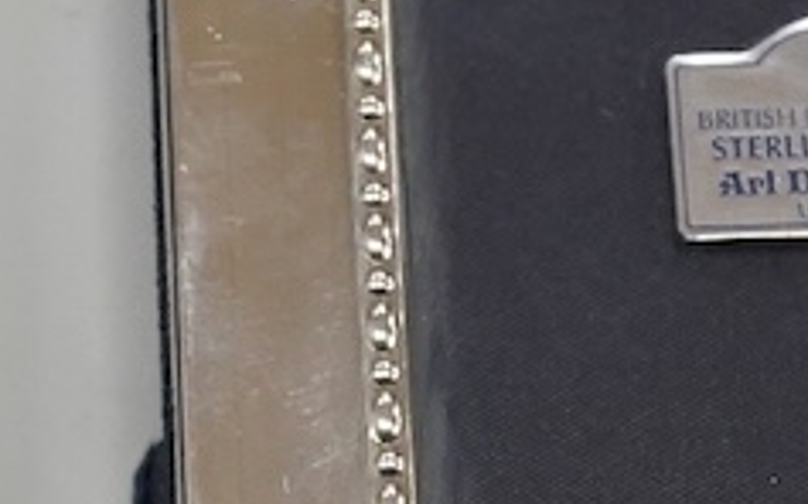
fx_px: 4799
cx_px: 60
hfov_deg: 9.6
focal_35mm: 218
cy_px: 194
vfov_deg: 6.0
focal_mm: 30
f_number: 10
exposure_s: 1/250
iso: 2500
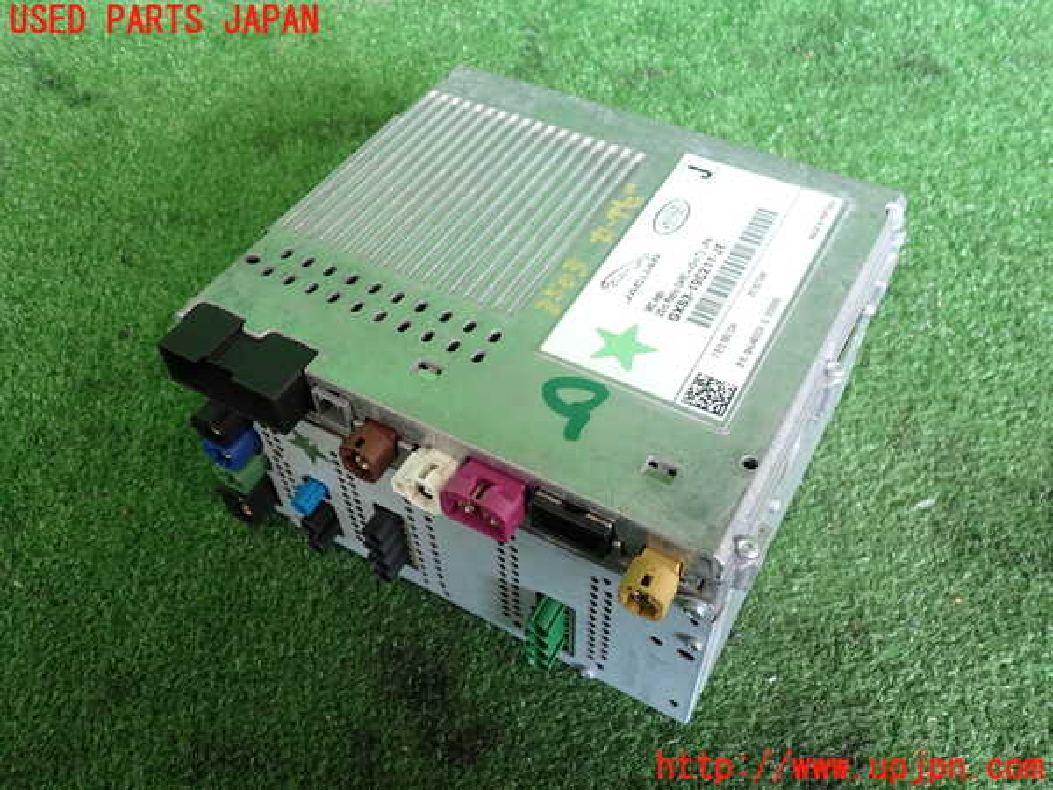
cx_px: 526
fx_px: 913
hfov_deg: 60.0
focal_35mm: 30
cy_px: 395
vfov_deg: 46.8
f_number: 2.3
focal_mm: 5.4
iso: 200
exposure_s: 1/40
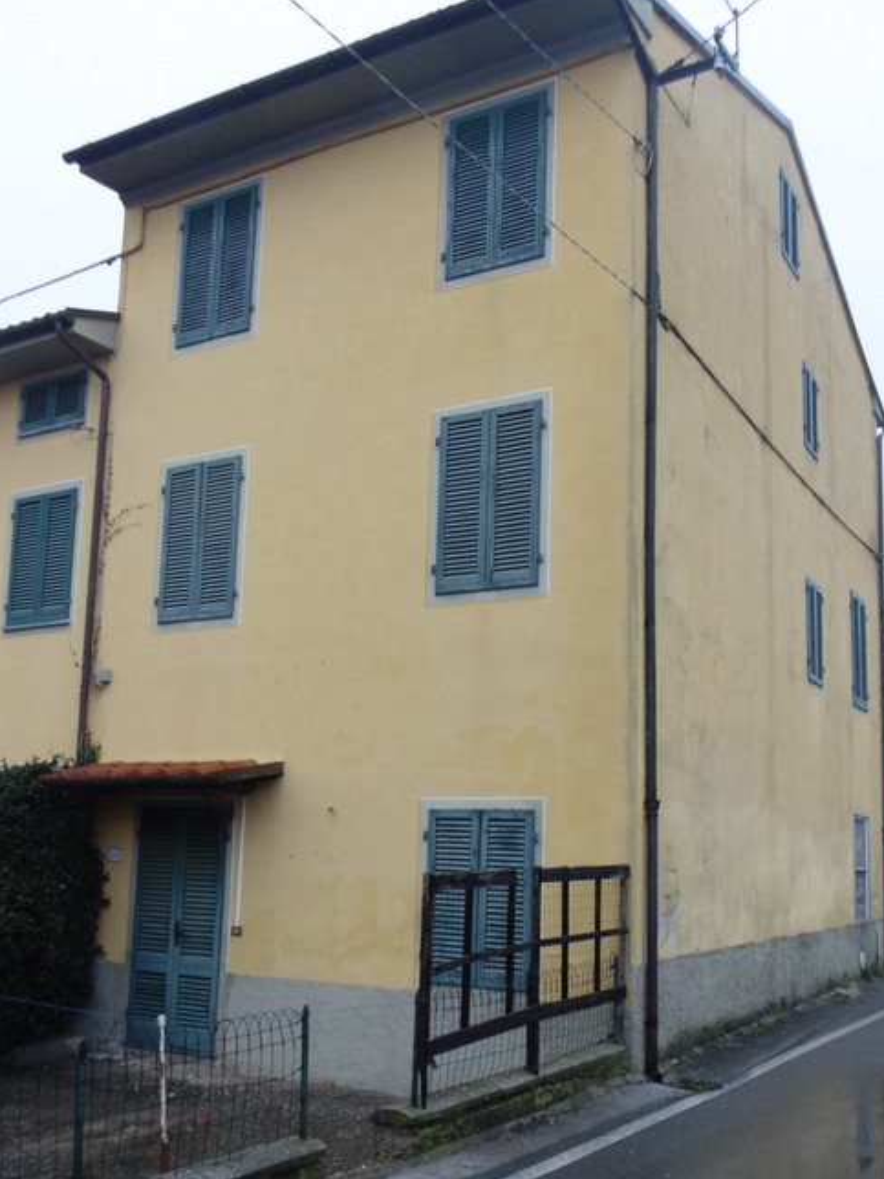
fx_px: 1226
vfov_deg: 51.1
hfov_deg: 39.6
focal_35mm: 36
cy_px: 685
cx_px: 487
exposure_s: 1/80
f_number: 3.2
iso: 100
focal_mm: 5.3
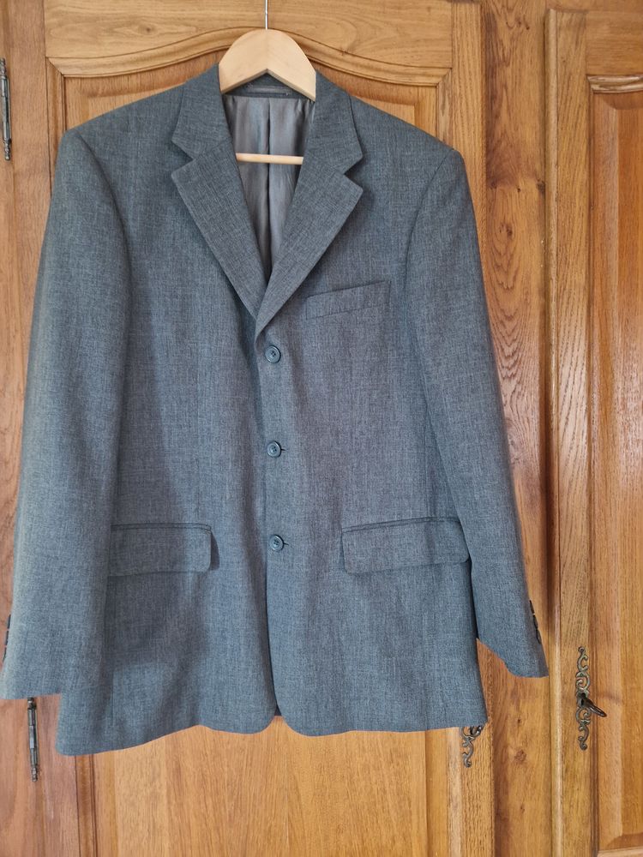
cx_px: 322
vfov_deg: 73.9
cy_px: 428
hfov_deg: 58.9
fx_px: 570
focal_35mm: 23
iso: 640
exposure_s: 1/25
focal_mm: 5.4
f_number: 1.8
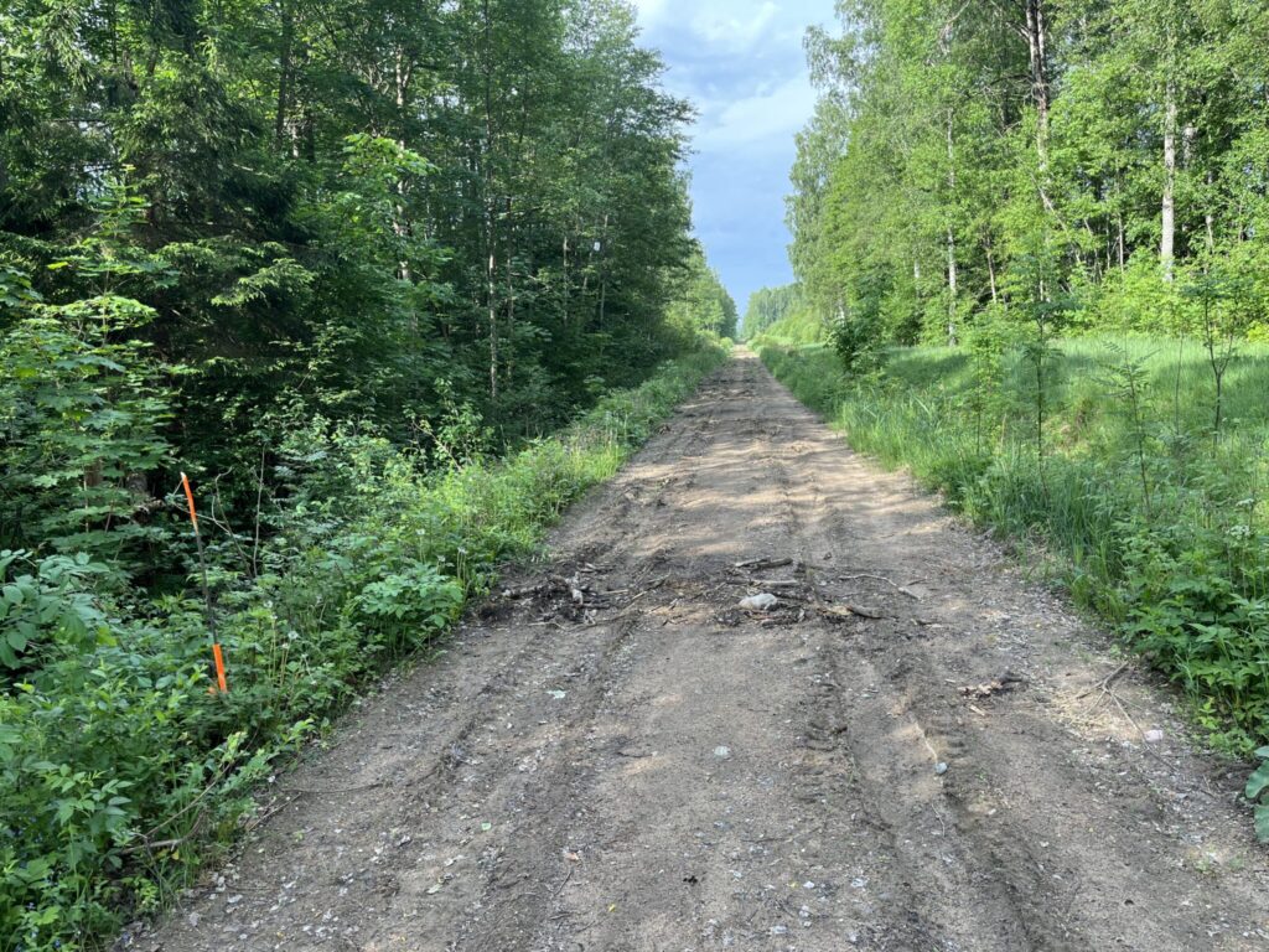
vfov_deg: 53.1
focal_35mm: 26
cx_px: 634
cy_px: 476
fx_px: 953
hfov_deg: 67.3
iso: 50
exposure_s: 1/473
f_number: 1.6
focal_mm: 5.1
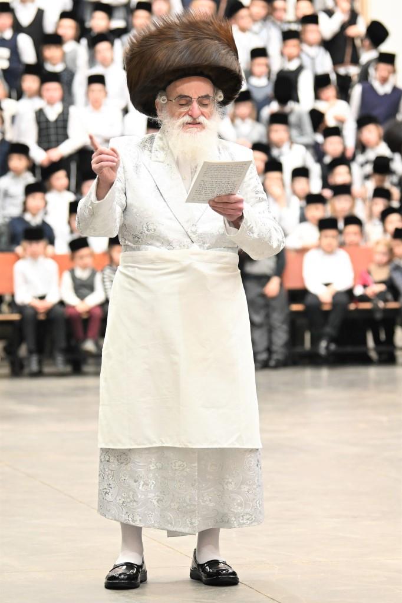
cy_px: 302
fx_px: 2765
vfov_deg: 12.5
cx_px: 201
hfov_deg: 8.3
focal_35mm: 165
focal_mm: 110
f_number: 2.8
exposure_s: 1/200
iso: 2000
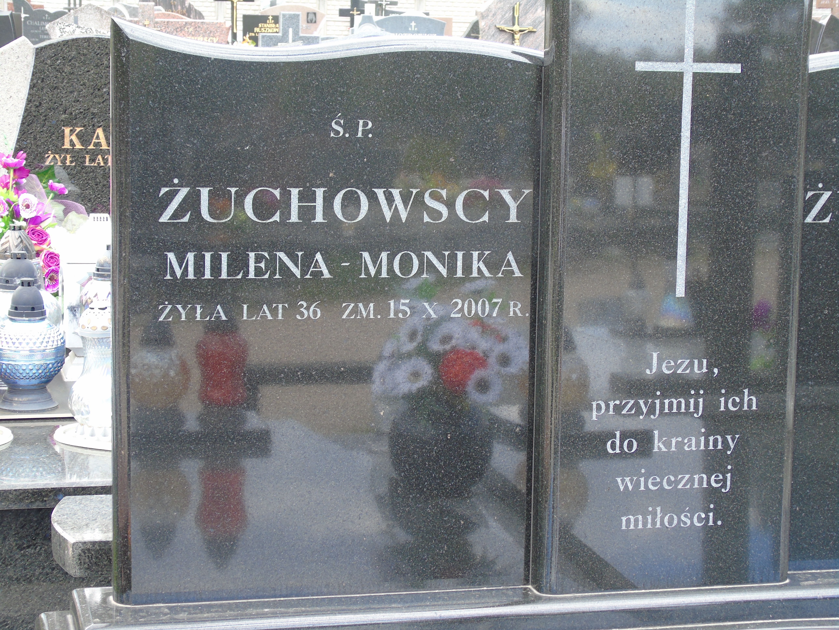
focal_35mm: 71
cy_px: 315
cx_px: 420
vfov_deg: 20.7
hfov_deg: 27.4
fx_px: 1721
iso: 100
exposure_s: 1/30
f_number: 4.7
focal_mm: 13
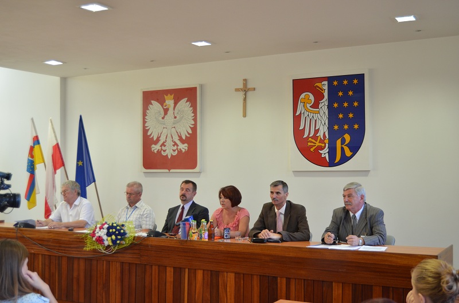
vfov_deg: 28.8
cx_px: 230
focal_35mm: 46
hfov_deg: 42.4
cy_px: 152
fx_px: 591
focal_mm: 31
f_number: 4.2
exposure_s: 1/40
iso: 640
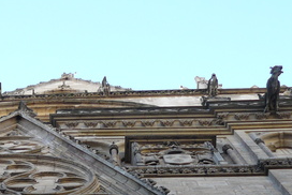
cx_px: -27
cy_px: 228
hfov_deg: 21.9
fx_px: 715
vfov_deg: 15.1
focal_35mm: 88
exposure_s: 1/125
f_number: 2.8
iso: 100
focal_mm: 6
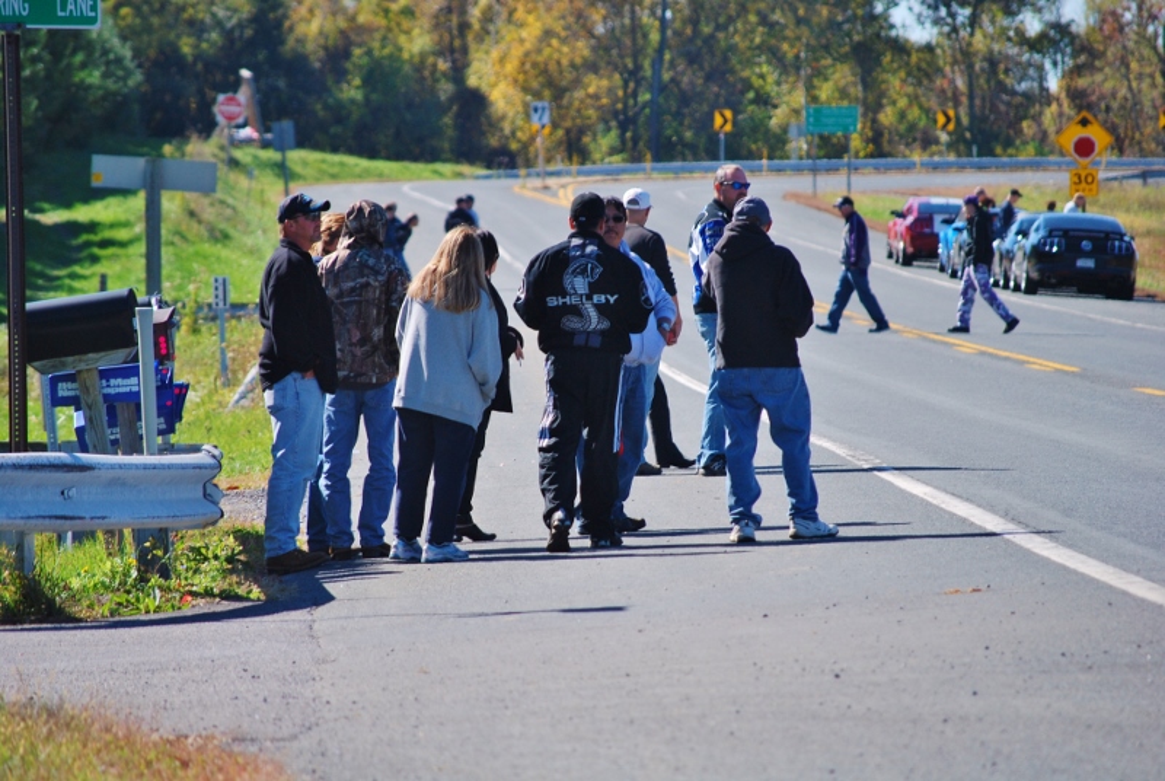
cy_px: 390
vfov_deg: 4.6
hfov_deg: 6.9
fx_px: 9723
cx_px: 582
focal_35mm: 300
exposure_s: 1/500
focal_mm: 200
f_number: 5.6
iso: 220
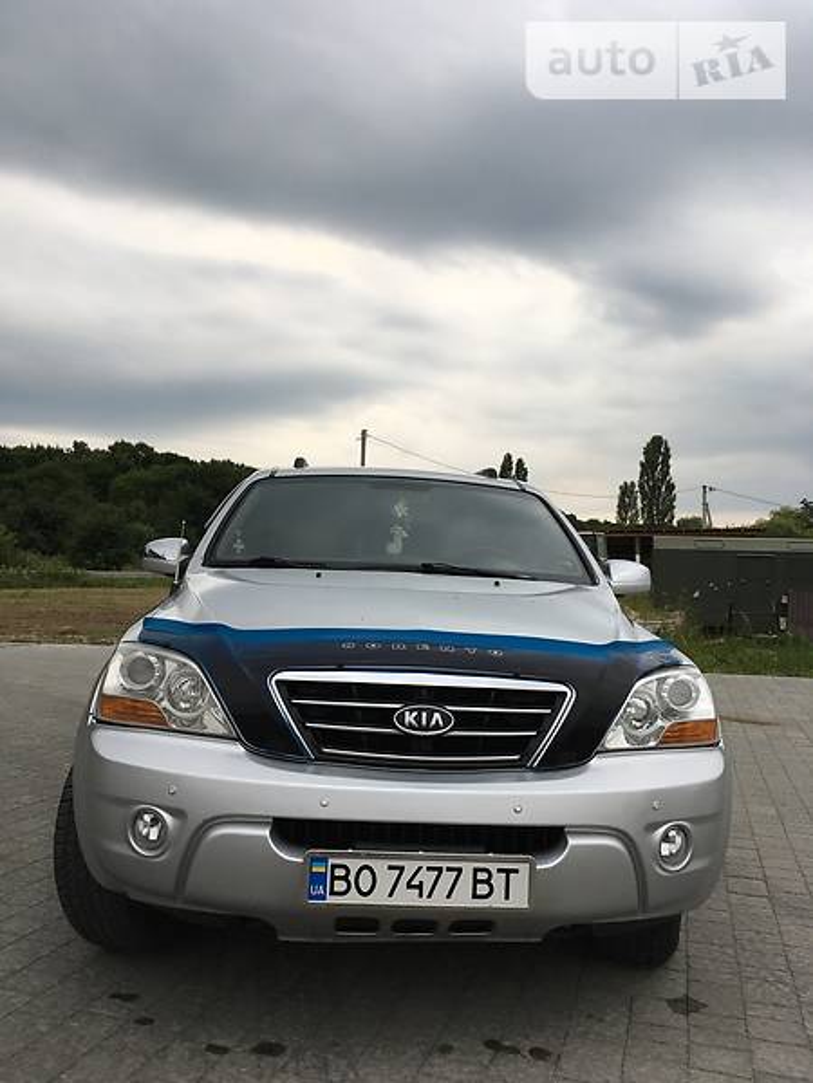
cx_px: 406
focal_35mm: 29
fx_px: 908
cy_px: 542
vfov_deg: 61.7
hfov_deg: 48.2
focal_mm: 4.2
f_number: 2.2
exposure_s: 1/400
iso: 25
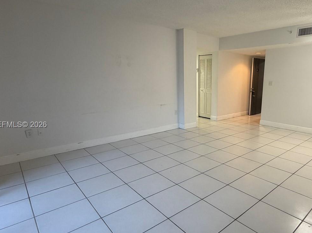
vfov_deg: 58.8
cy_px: 125
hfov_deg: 72.1
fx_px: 207
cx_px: 203
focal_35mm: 23
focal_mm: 2.22
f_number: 2.2
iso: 200
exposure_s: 1/60
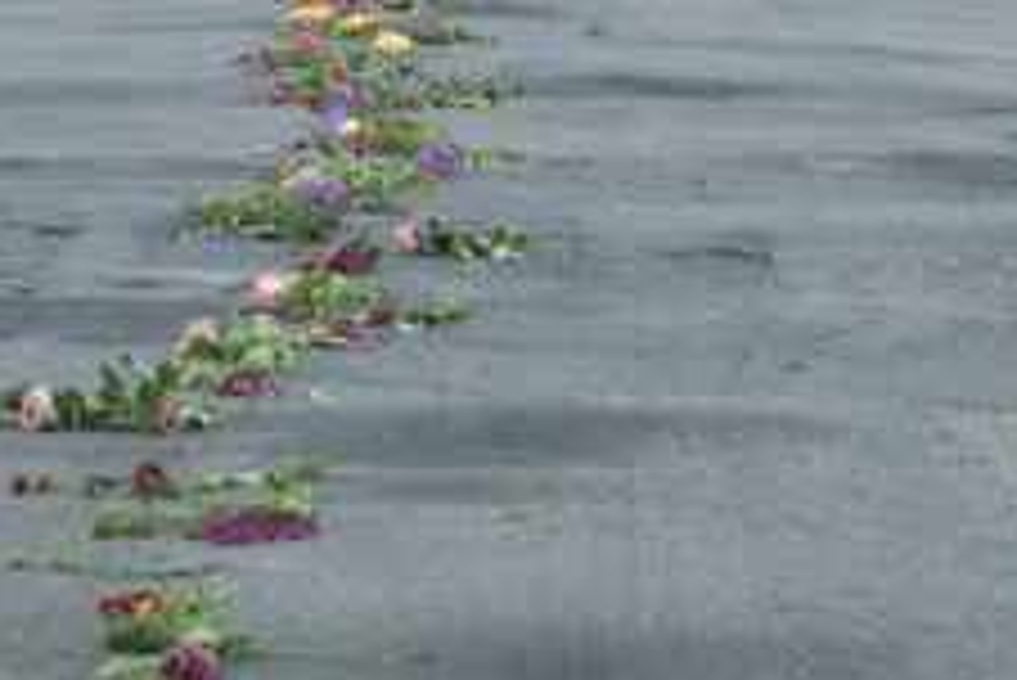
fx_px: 7736
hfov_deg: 7.5
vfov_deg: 5.0
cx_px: 234
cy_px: -277
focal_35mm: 274
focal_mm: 55
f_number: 5.6
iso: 200
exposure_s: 1/320
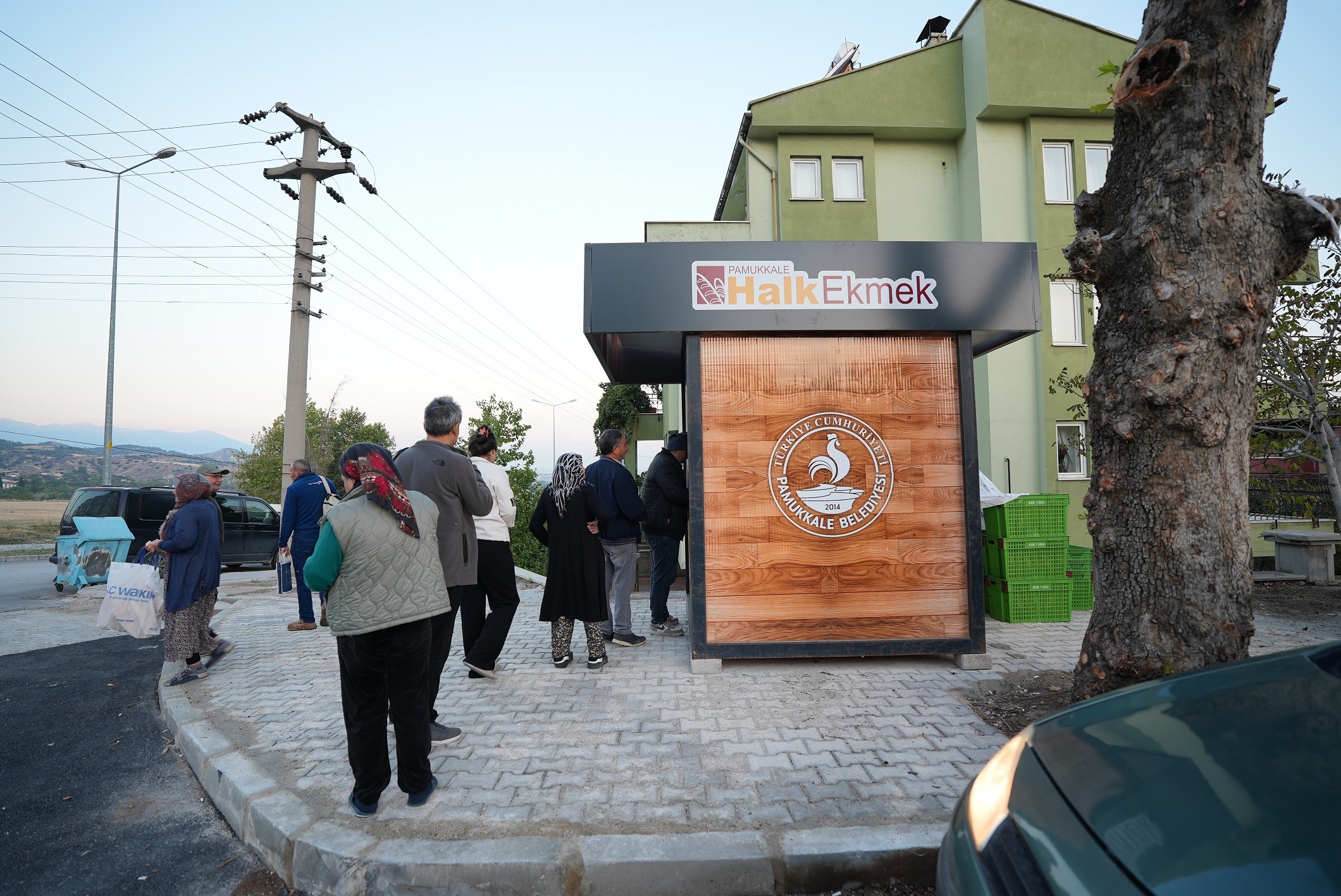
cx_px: 670
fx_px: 596
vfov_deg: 73.8
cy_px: 448
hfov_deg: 96.7
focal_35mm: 16
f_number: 2.8
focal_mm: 16
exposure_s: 1/100
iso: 160
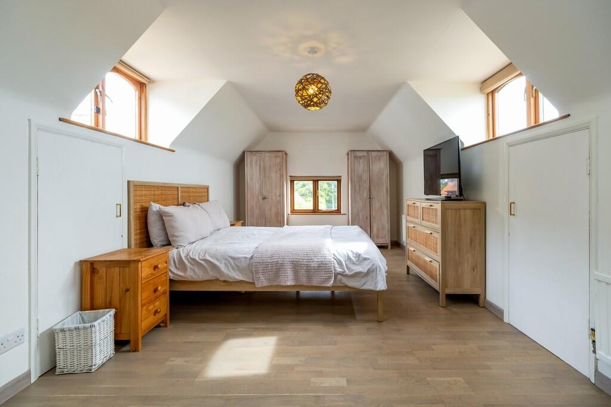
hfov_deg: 96.8
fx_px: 271
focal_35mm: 16
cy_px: 204
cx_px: 306
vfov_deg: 73.7
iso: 160
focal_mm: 10.6
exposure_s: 1/15
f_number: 7.1
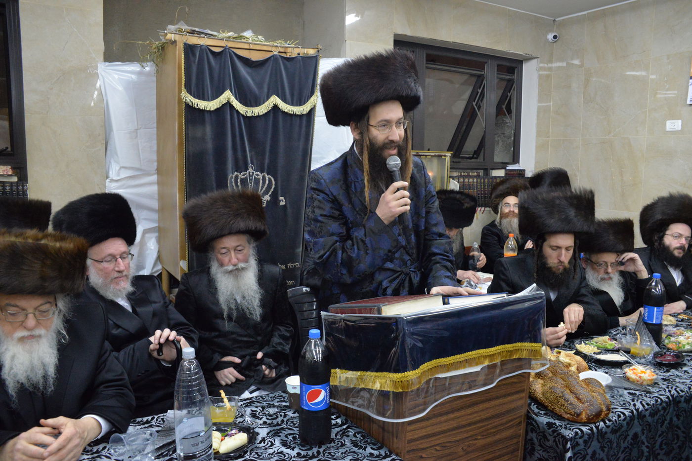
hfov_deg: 65.5
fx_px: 538
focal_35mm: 28
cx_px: 346
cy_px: 230
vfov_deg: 46.4
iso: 6400
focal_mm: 28
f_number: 5
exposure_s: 1/100
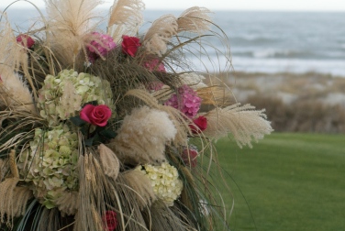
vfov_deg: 5.4
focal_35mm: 255
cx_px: 351
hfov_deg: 8.0
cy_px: 35
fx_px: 2448
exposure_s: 1/320
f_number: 5.6
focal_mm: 80
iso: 400
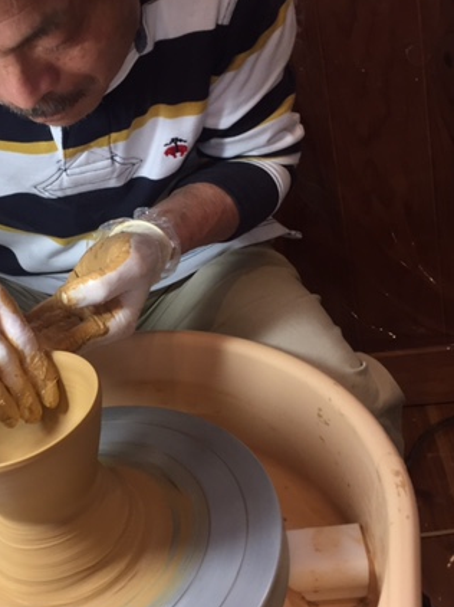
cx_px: 89
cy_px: 302
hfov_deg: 31.9
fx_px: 770
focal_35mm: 44
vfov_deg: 43.0
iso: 50
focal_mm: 4.15
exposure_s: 1/30
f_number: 2.2
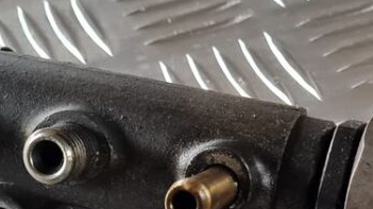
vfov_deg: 10.6
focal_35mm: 113
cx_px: 271
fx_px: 1117
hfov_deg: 18.9
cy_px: 239
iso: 500
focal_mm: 5.4
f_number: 1.8
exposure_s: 1/50
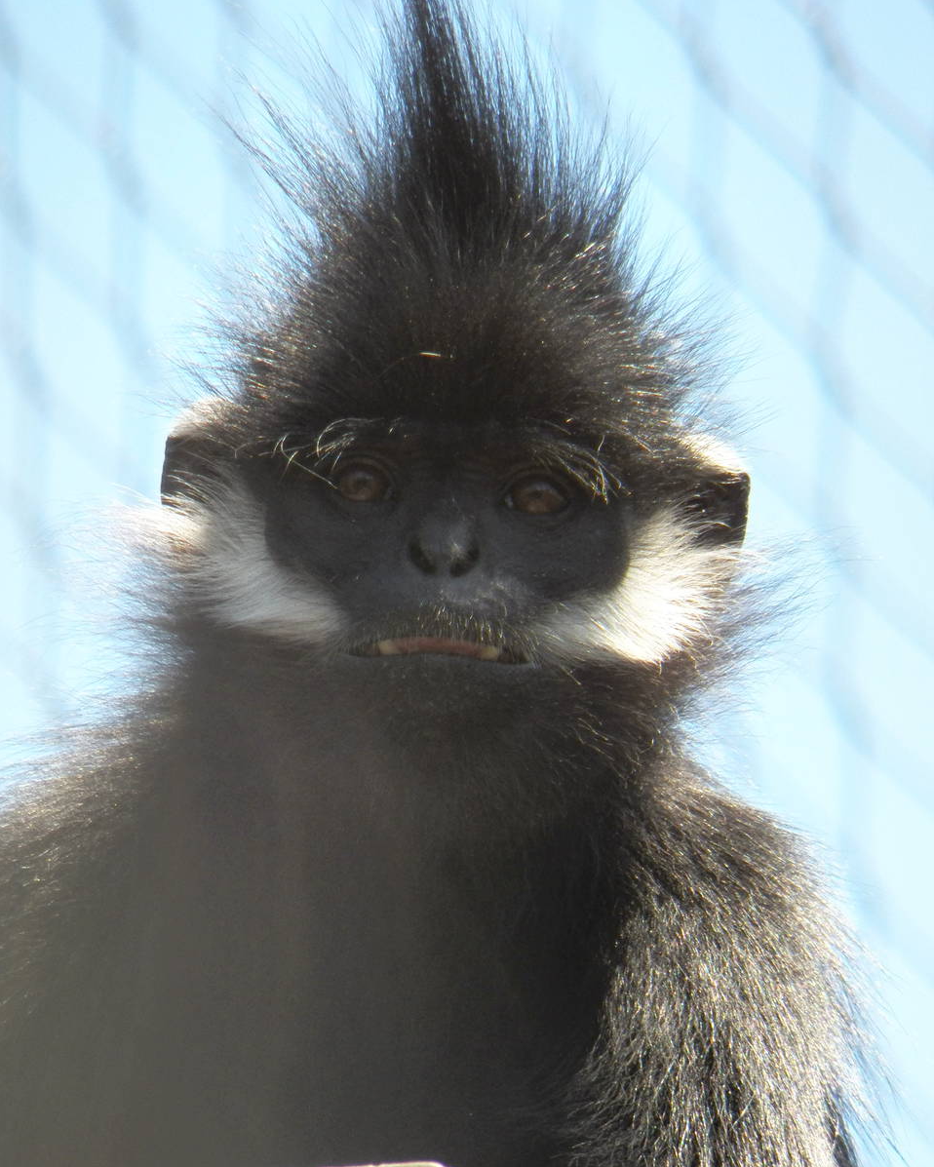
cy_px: 583
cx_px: 310
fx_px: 37861
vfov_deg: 1.8
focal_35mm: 1096
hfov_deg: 1.4
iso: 125
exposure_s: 1/320
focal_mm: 147
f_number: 5.6
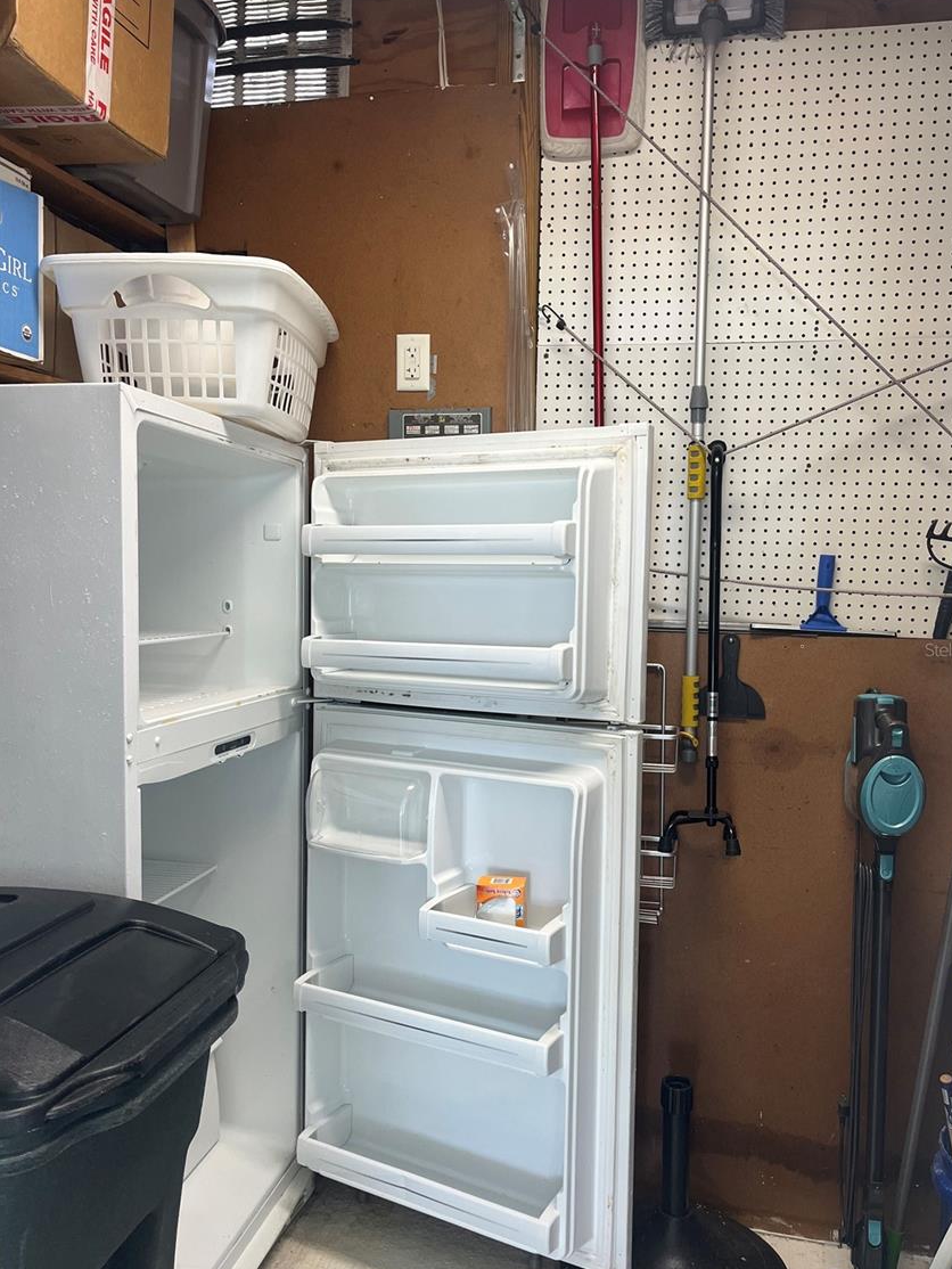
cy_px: 649
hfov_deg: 49.8
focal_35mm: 28
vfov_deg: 63.4
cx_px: 493
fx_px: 1026
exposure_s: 1/120
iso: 125
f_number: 1.6
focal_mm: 5.1
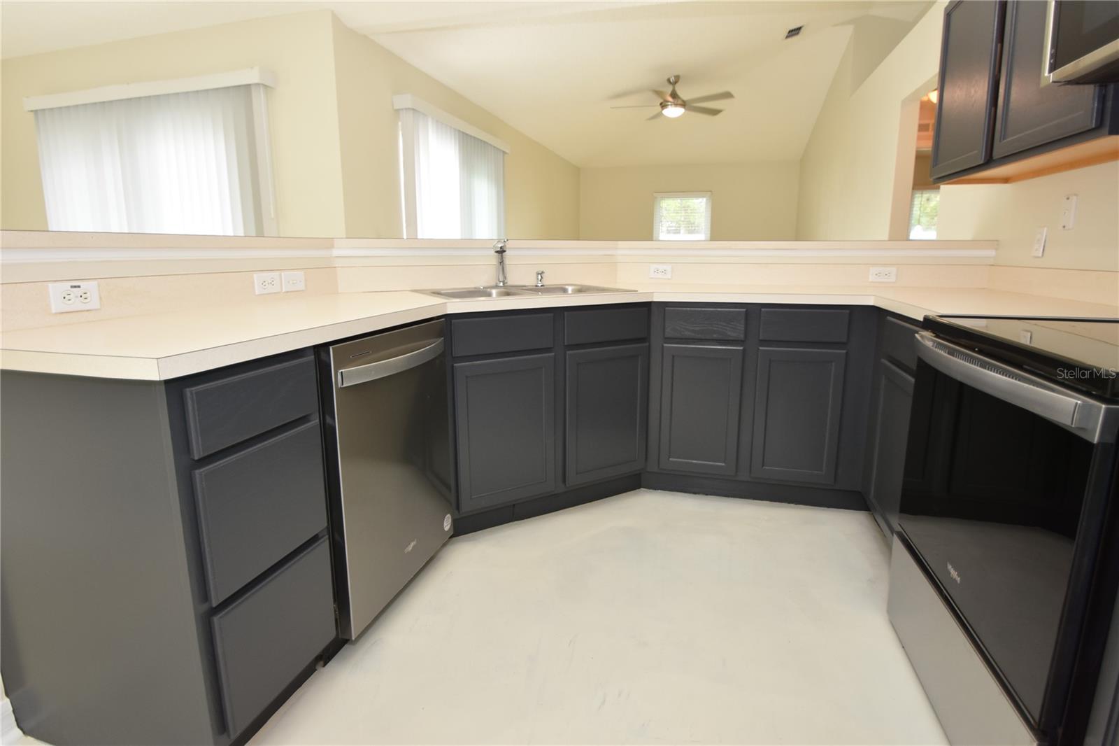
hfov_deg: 92.5
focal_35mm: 17
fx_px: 536
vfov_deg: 69.6
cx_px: 560
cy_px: 373
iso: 360
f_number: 4
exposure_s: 1/60
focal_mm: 11.5
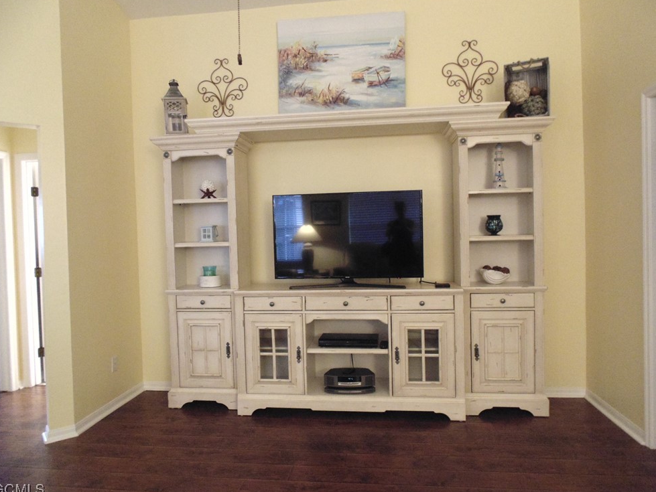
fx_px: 436
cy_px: 248
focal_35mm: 23
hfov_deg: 73.9
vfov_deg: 58.9
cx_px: 324
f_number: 3.1
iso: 400
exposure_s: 1/10
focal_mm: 4
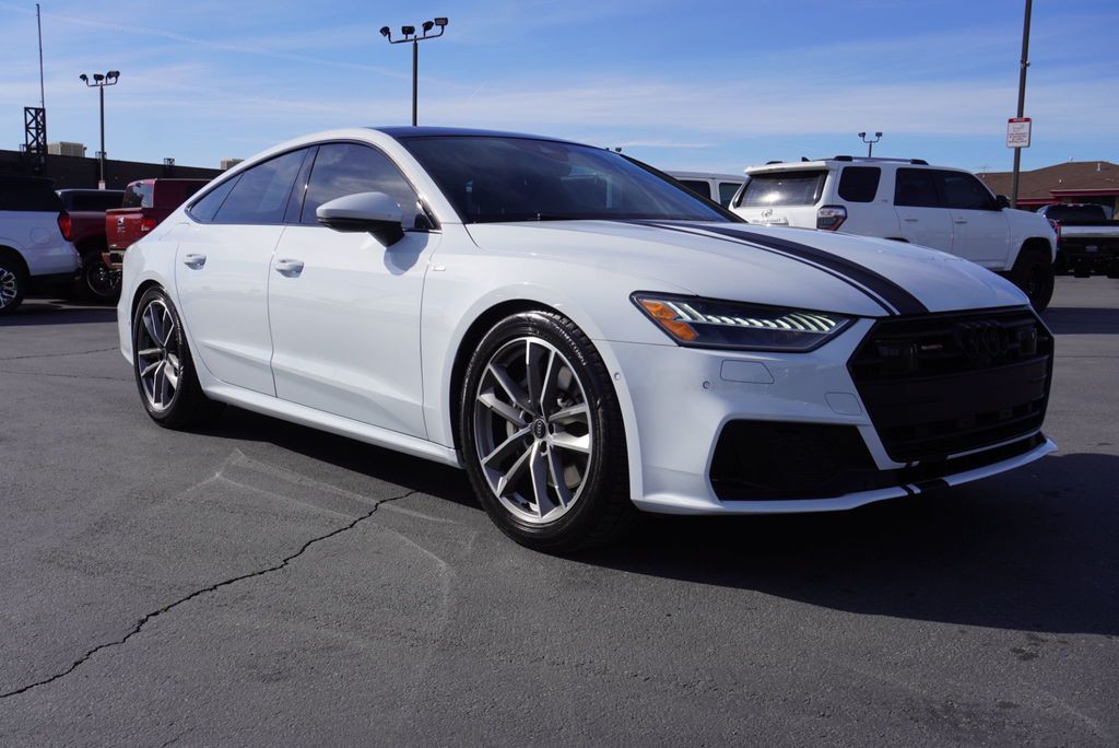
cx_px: 560
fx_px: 1073
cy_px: 374
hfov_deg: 55.1
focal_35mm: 34
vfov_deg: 38.4
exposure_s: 1/400
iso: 100
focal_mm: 23
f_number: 8
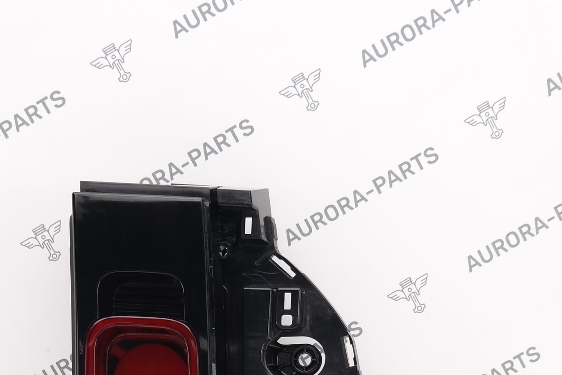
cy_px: 503
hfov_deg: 24.7
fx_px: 1280
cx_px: 234
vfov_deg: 15.7
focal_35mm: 82
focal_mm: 19
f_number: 3.5
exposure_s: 1/80
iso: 100
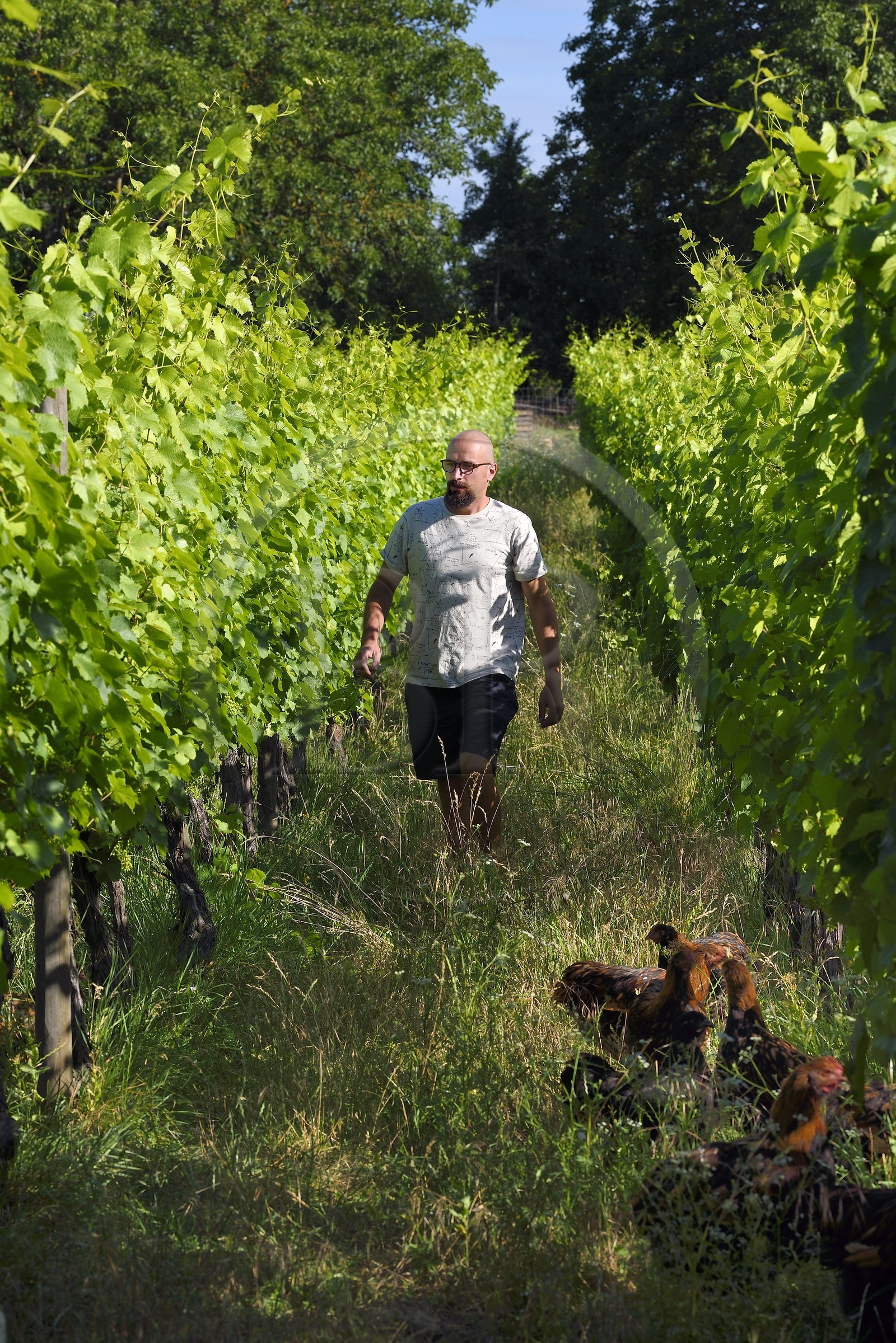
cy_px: 672
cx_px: 448
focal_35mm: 122
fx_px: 4554
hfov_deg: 11.2
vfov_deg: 16.8
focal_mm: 122
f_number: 10
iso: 400
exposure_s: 1/400
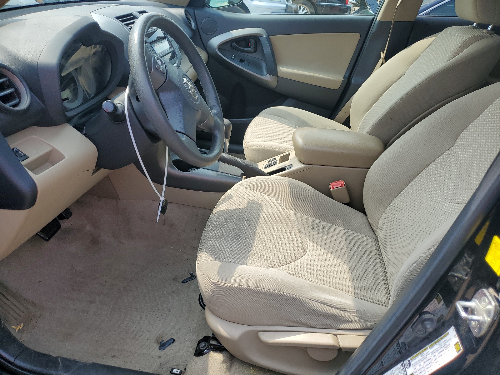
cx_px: 250
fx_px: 376
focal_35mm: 26
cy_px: 188
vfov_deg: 53.1
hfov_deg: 67.3
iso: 50
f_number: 1.5
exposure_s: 1/714
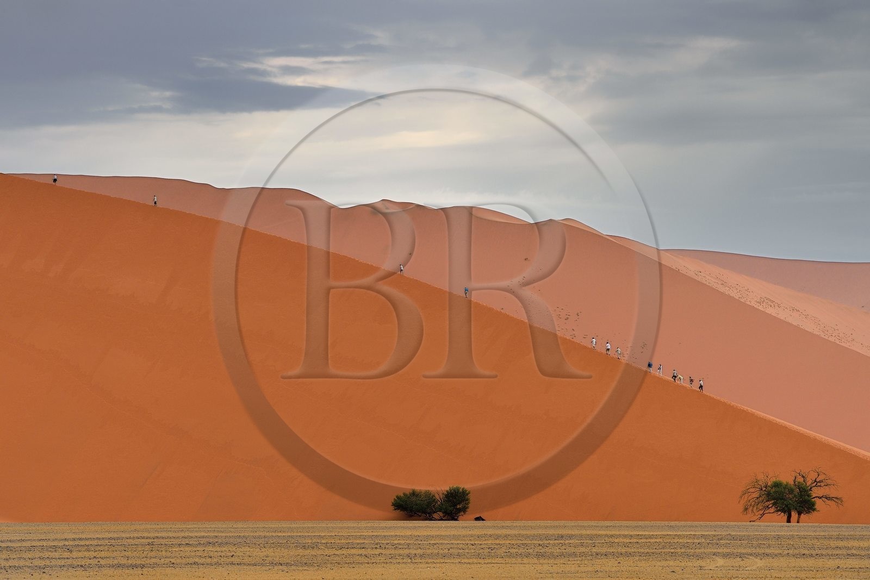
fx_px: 4833
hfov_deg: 10.3
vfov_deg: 6.9
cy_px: 290
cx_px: 435
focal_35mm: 200
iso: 400
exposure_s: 1/800
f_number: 5
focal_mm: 200
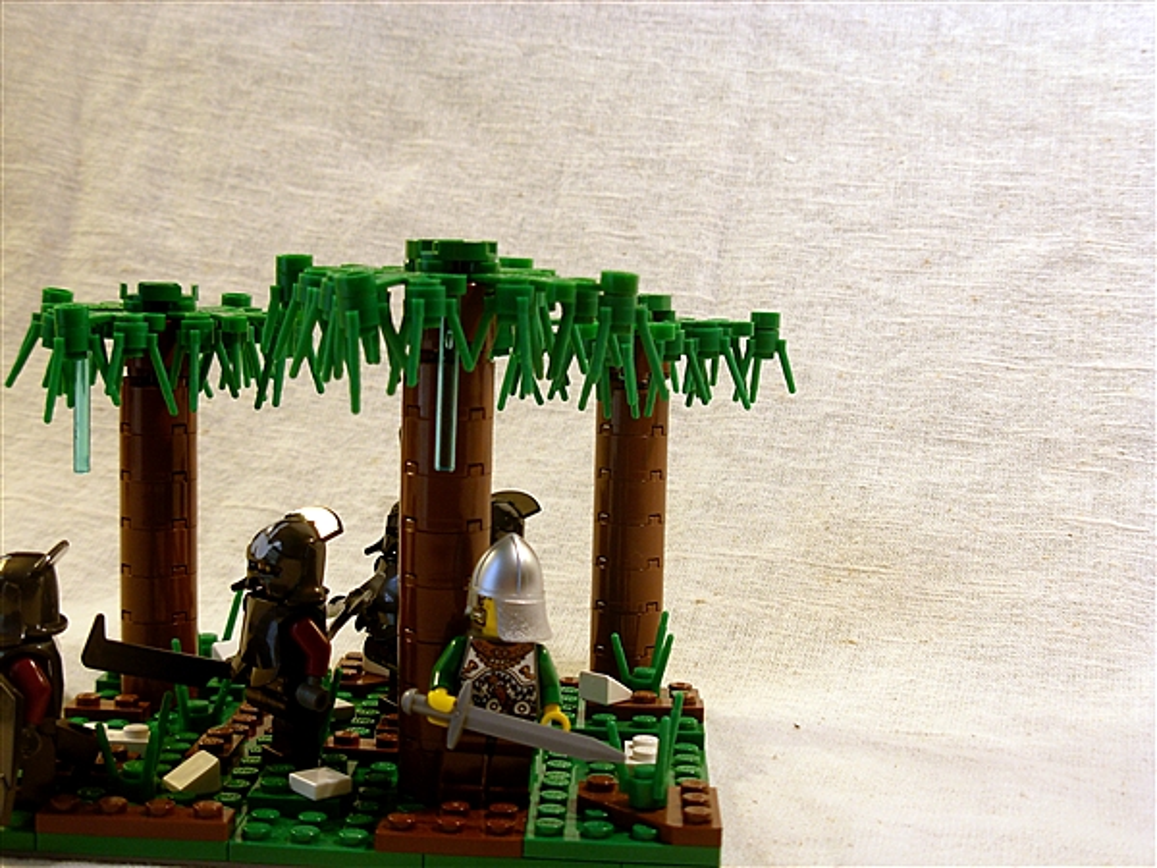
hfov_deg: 30.3
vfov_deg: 22.9
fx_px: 2139
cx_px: 578
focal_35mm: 64
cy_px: 434
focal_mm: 10.5
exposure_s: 1/26.9
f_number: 3.4
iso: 79
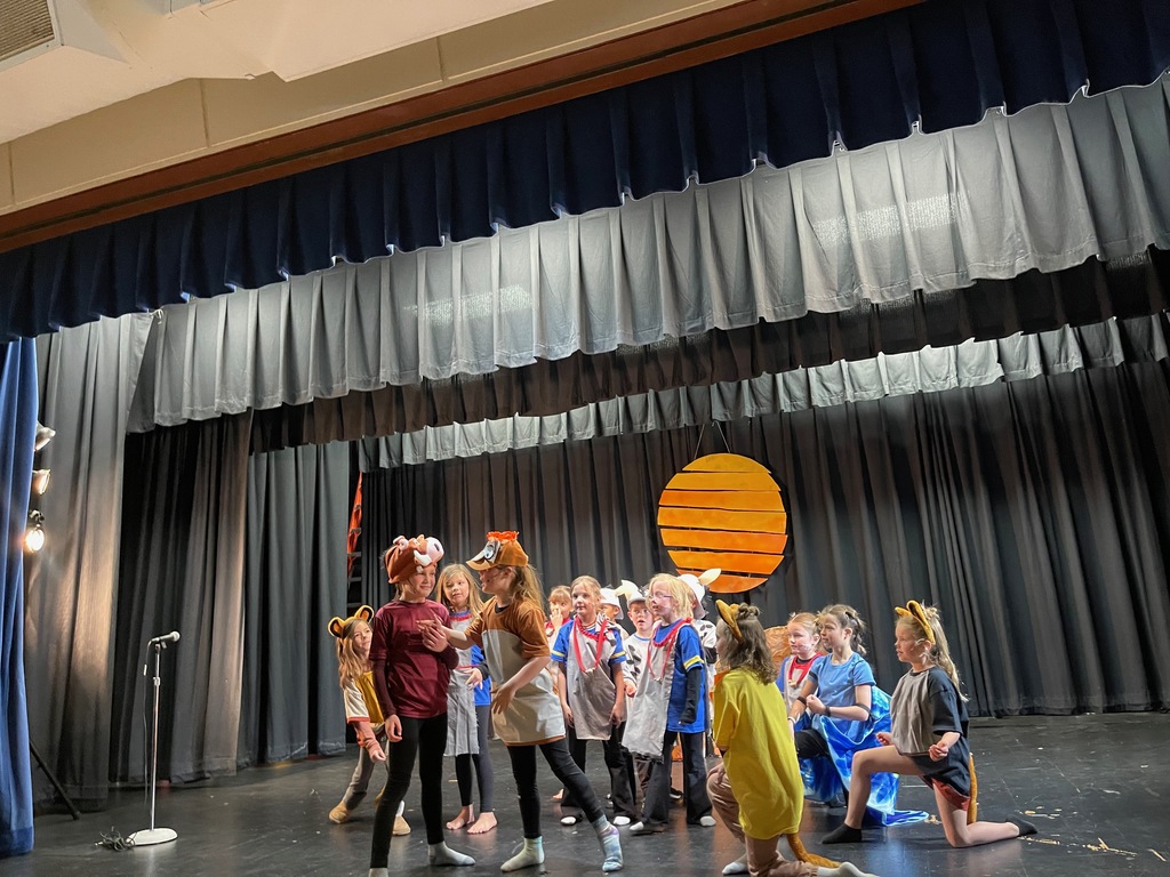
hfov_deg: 69.4
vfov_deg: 54.9
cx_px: 585
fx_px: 845
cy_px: 438
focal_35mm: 25
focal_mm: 5.1
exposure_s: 1/40
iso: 500
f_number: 1.6
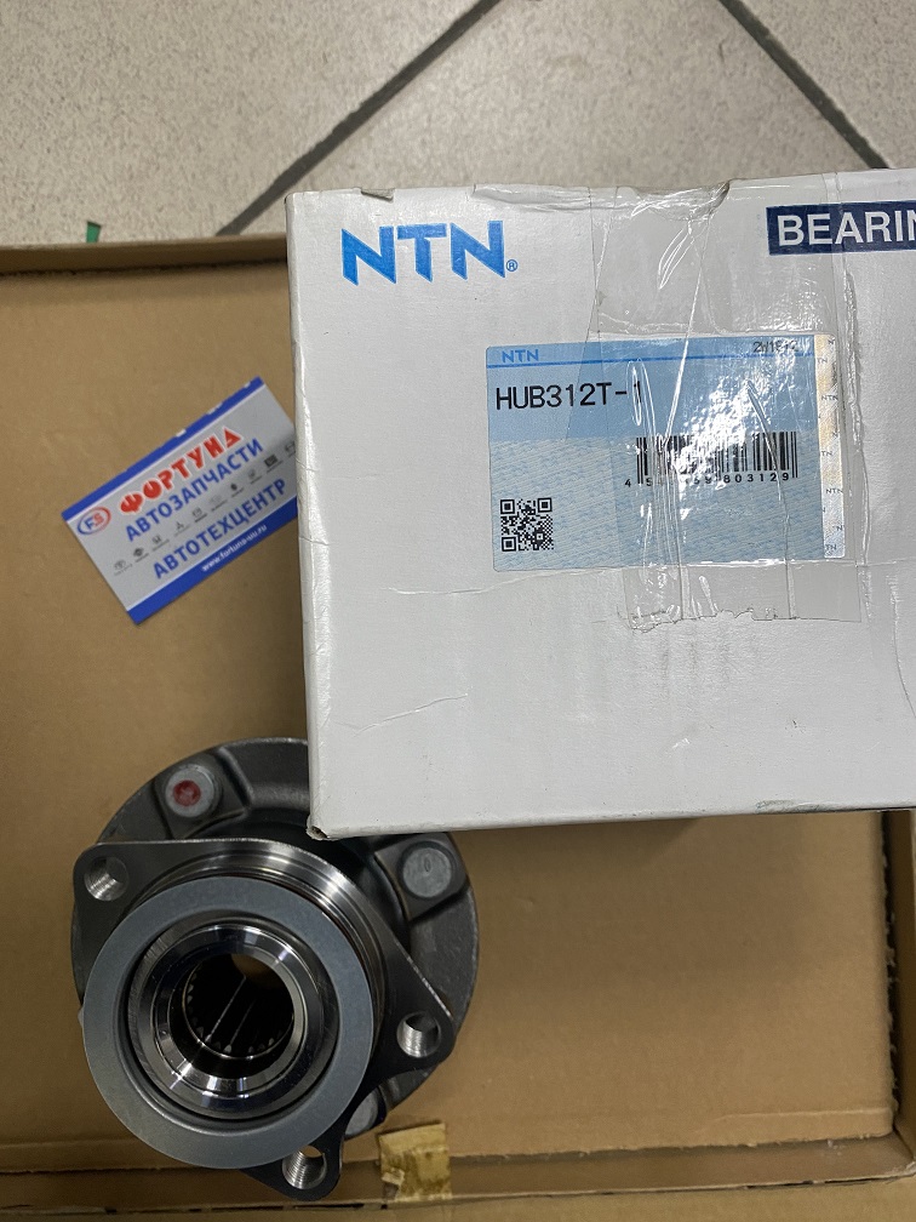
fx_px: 917
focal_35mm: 26
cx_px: 458
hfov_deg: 53.1
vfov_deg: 67.3
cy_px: 611
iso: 100
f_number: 1.8
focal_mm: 4.25
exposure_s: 1/50
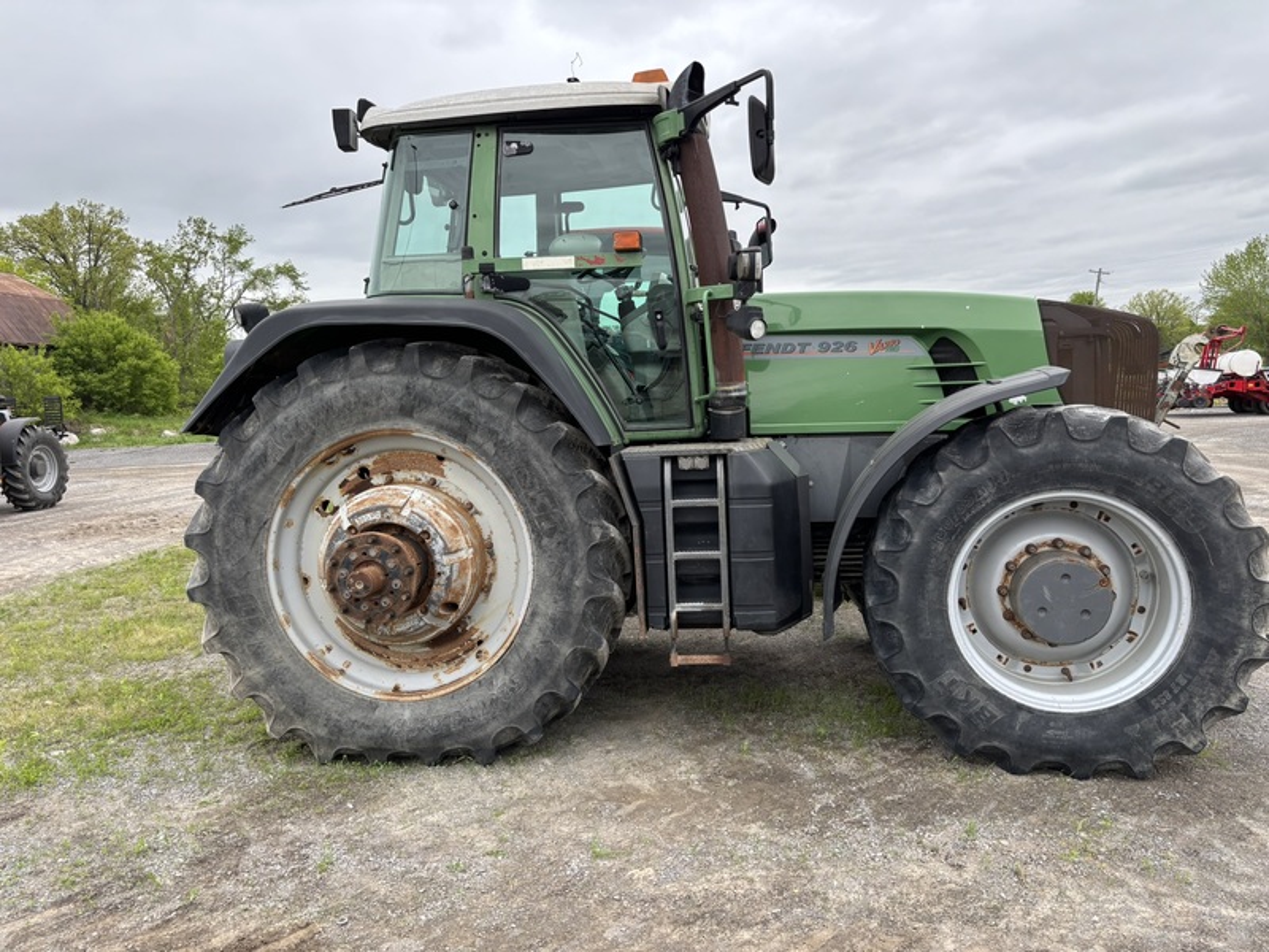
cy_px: 476
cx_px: 634
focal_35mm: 26
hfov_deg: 67.3
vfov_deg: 53.1
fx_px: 953
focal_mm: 5.96
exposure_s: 1/464
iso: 50
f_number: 1.6
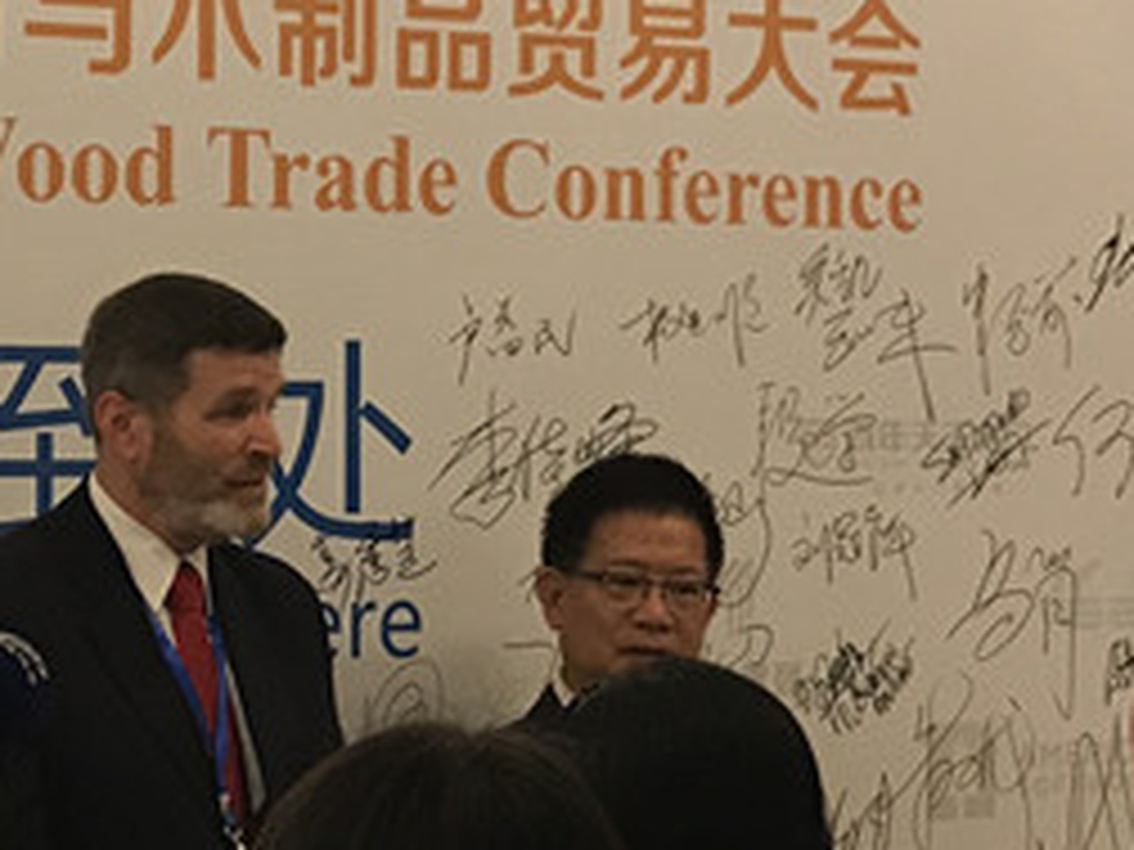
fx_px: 3636
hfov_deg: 17.3
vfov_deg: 13.3
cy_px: 459
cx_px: 9
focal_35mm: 111
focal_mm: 3.99
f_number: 1.8
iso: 64
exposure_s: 1/17
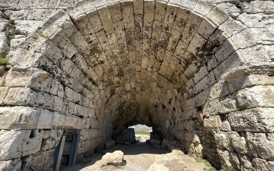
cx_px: 137
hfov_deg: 105.3
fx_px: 105
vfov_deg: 78.6
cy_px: 89
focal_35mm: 14
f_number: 1.8
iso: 32
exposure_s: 1/331
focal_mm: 1.6
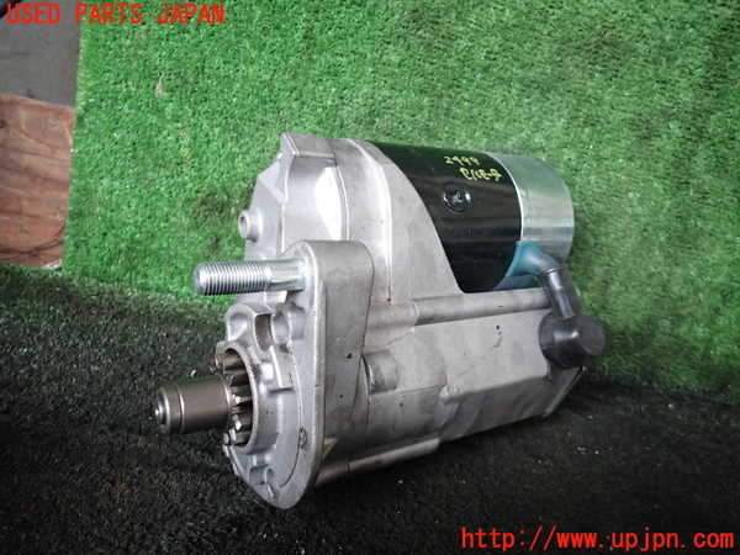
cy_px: 278
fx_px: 534
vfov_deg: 54.9
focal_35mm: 25
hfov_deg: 69.4
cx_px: 370
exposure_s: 1/30
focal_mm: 4.5
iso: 400
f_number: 2
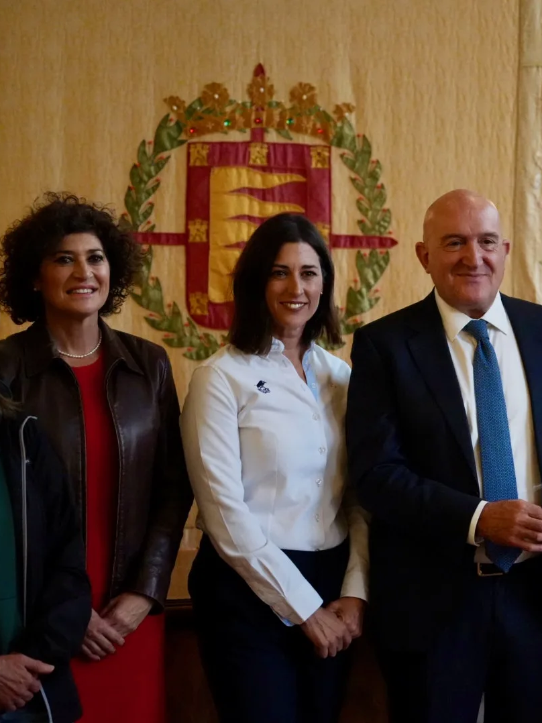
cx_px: 500
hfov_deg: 14.5
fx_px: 2109
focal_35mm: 101
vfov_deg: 19.5
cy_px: 362
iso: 12800
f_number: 4
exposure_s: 1/800
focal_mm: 70
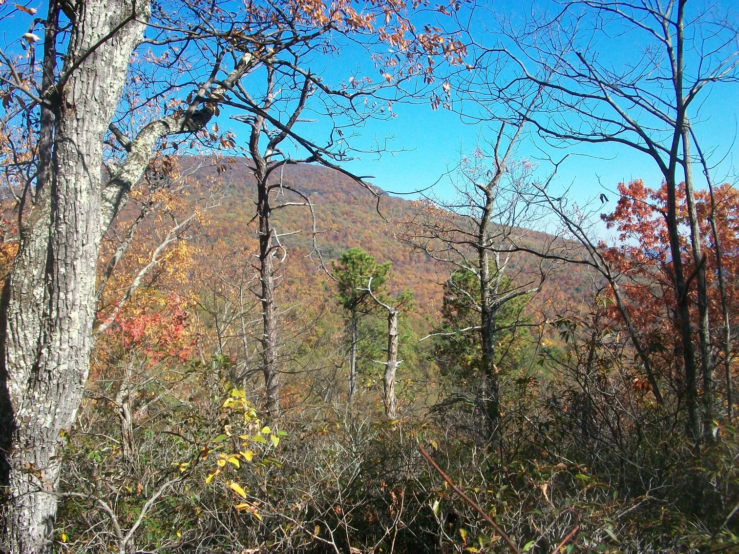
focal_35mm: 34
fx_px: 726
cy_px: 277
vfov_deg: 41.8
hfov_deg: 54.0
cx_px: 370
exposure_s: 1/250
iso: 80
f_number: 5.5
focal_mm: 5.7
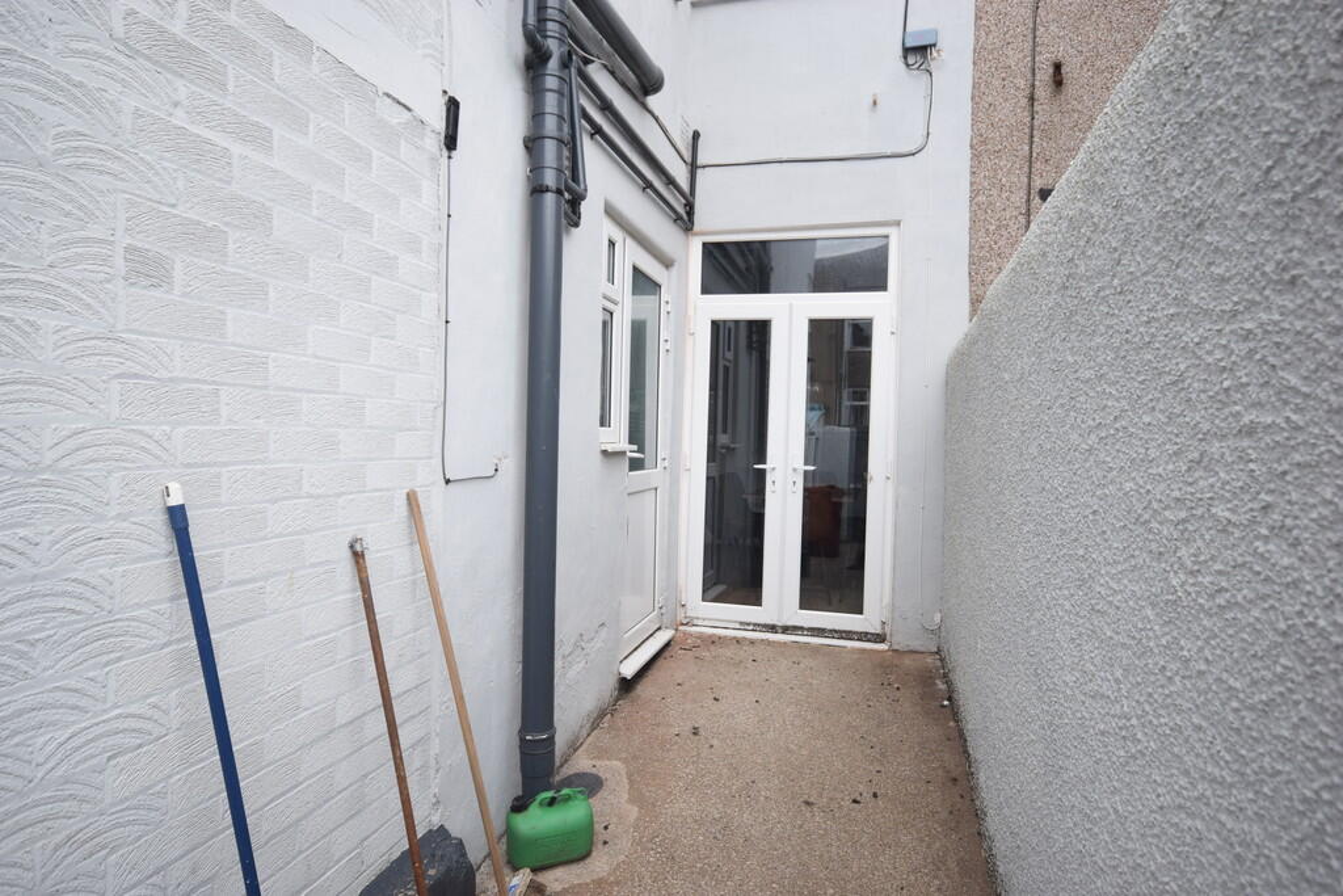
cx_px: 672
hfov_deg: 81.2
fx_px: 783
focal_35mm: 21
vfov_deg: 59.5
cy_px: 448
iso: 400
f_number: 8
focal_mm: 14
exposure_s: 1/250
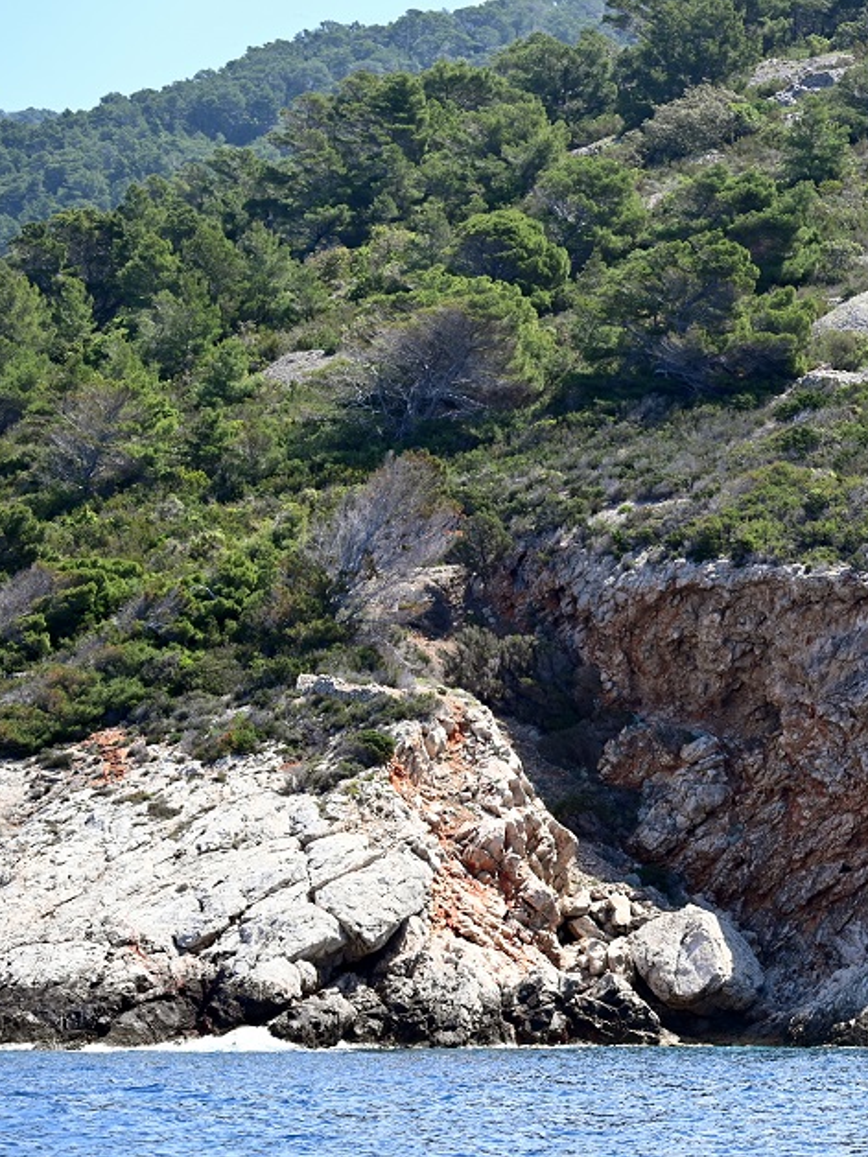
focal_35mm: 160
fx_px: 5349
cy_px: 580
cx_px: 794
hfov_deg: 9.2
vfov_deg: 12.3
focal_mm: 110
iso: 200
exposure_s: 1/500
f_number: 5.6
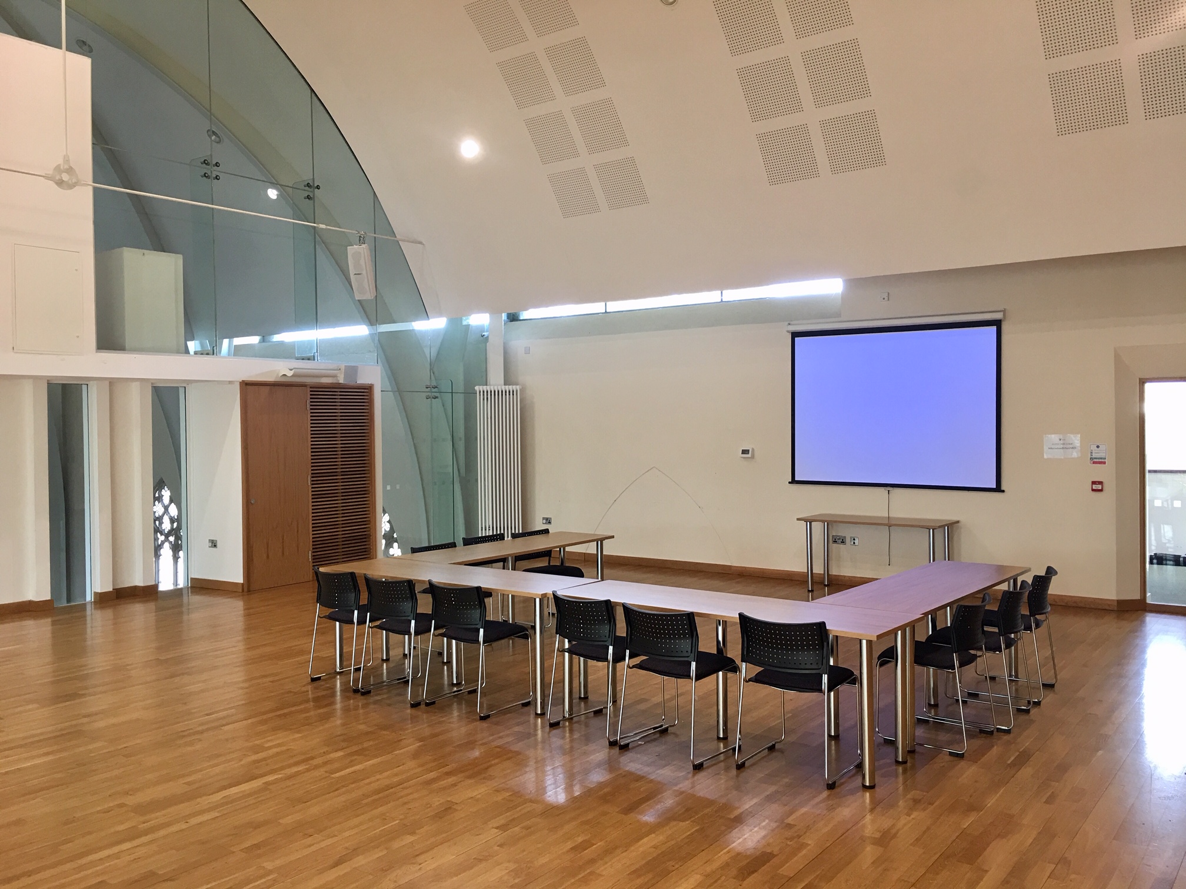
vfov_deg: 48.2
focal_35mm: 29
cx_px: 593
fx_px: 994
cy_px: 444
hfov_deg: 61.7
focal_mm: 4.15
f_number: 2.2
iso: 32
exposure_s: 1/17
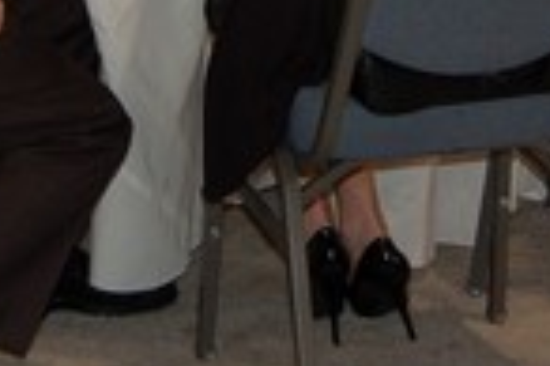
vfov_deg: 9.8
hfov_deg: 15.3
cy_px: -223
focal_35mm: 134
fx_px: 2045
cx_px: 339
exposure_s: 1/60
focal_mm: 26
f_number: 4.2
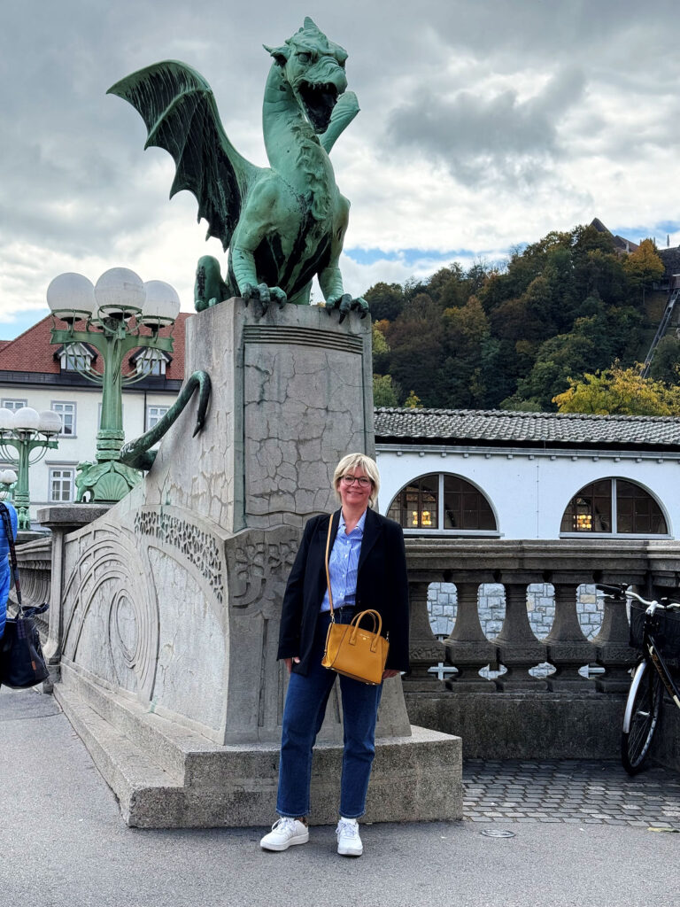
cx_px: 340
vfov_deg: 39.7
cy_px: 454
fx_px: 1257
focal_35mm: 48
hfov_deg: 30.3
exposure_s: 1/1724
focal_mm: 6.76
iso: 64
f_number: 1.78
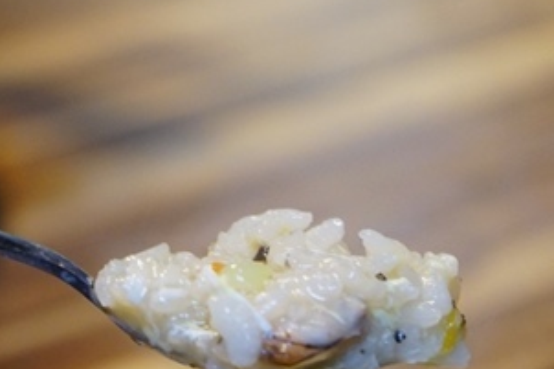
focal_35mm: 172
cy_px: 289
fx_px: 2645
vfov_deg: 8.0
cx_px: 305
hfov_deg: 12.0
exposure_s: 1/80
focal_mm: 65
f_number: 5.6
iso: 1600
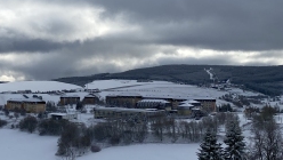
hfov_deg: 27.6
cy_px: 33
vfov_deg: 16.5
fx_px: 548
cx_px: 15
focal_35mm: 73
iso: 32
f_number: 1.8
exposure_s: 1/4132
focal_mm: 4.25
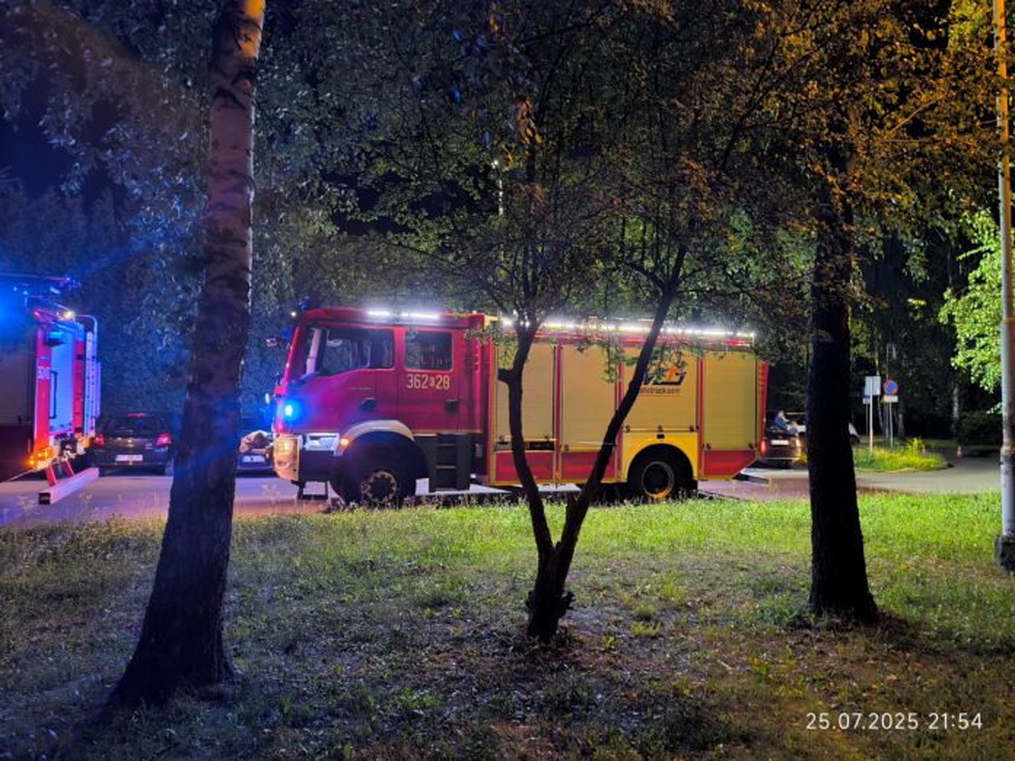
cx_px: 508
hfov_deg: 73.9
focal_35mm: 23
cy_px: 380
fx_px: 674
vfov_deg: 58.9
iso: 2500
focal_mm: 6.14
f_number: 1.65
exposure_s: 1/16.7
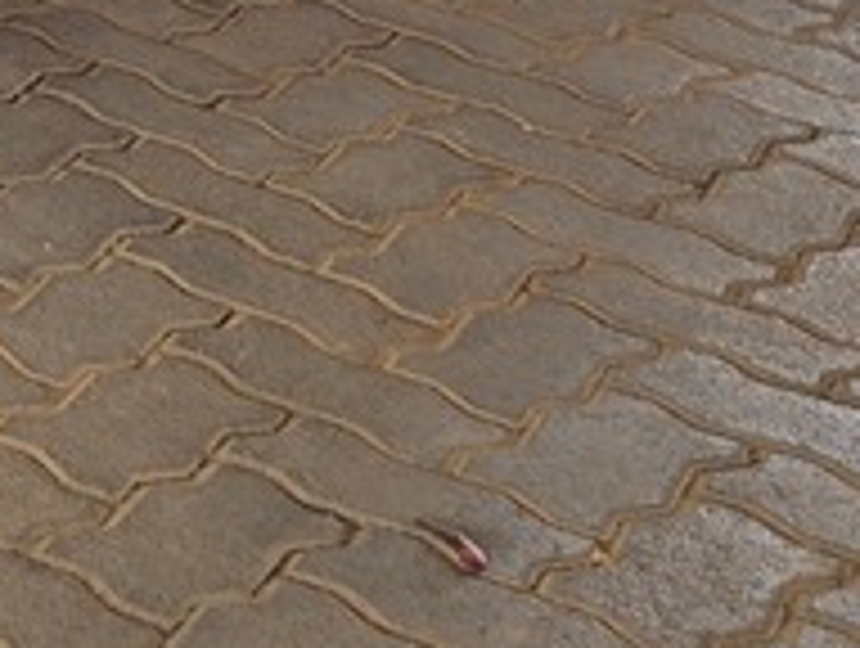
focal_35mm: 123
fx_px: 3062
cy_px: -855
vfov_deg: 10.5
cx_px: -855
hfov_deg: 13.7
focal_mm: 5.4
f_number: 1.8
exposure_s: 1/626
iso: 25
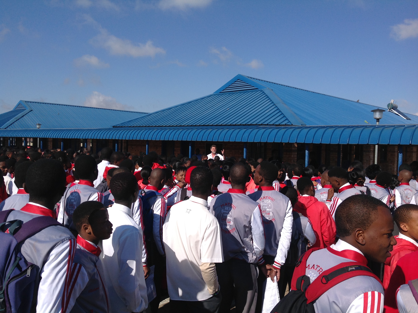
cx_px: 209
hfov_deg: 52.7
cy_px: 156
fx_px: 422
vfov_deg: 40.6
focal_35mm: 35
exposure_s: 1/2519
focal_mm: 4.28
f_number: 2.4
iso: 50
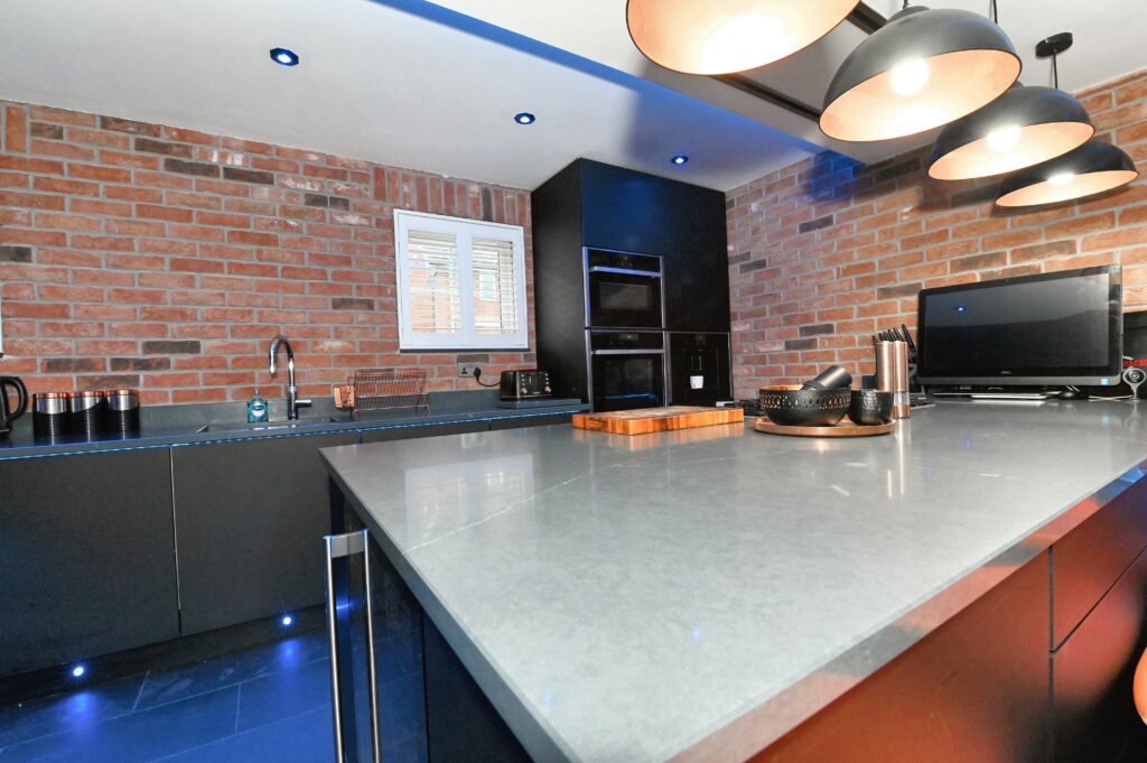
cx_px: 574
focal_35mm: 15
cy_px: 382
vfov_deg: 77.2
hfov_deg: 100.4
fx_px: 478
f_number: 10
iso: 6400
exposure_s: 1/60
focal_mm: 15
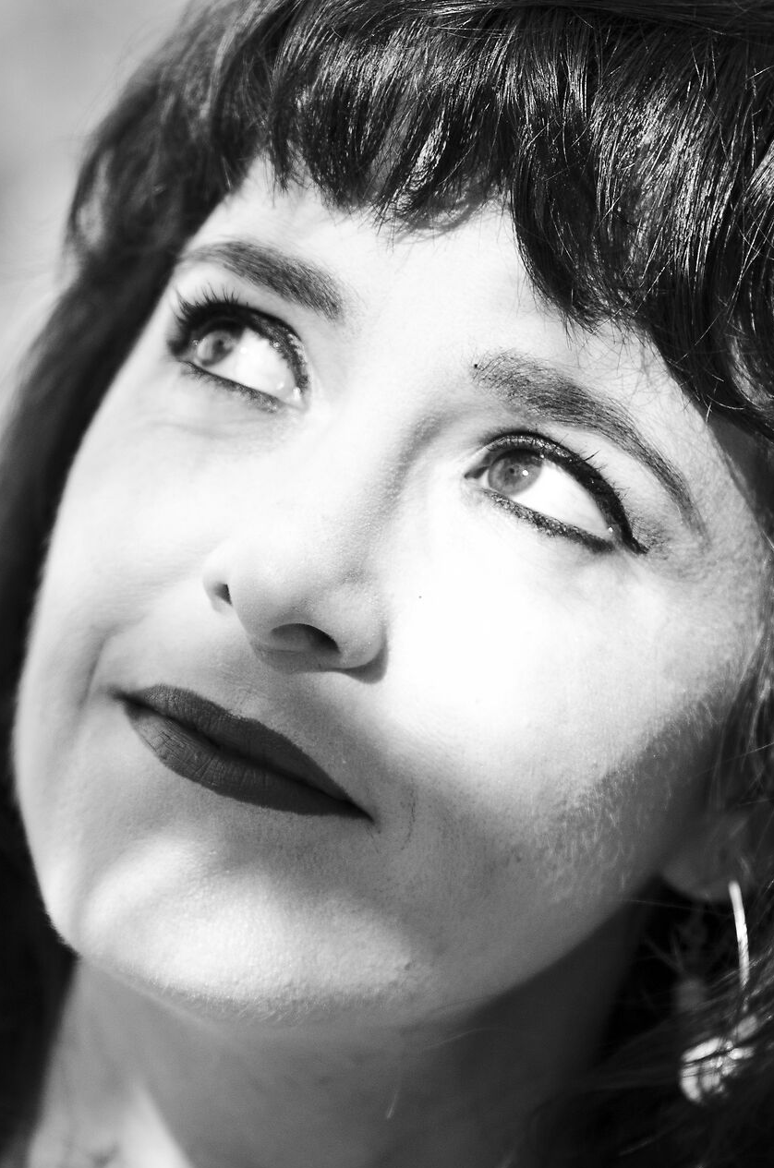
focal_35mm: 242
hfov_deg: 5.7
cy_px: 959
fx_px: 7837
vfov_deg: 8.5
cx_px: 198
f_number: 2.2
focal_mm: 85
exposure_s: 1/1000
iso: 200
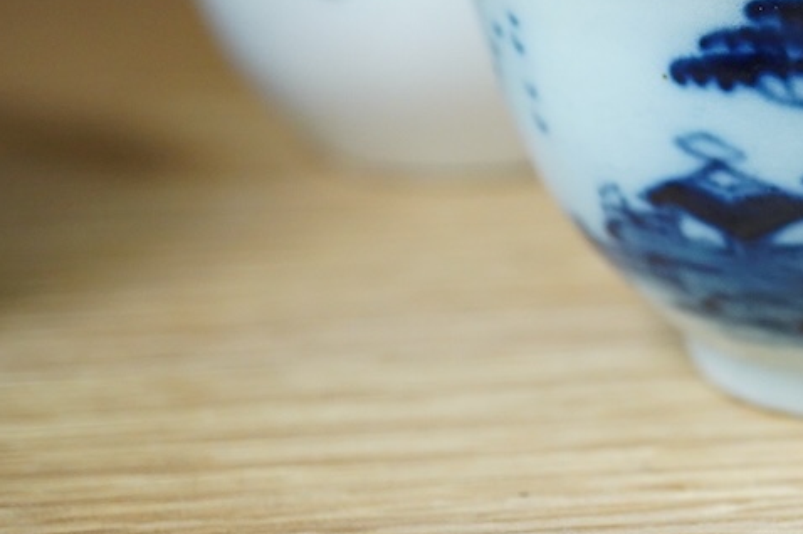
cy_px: 74
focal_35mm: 106
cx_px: 898
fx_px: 2363
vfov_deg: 12.8
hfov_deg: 18.5
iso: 2500
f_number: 6.3
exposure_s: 1/160
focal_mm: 30
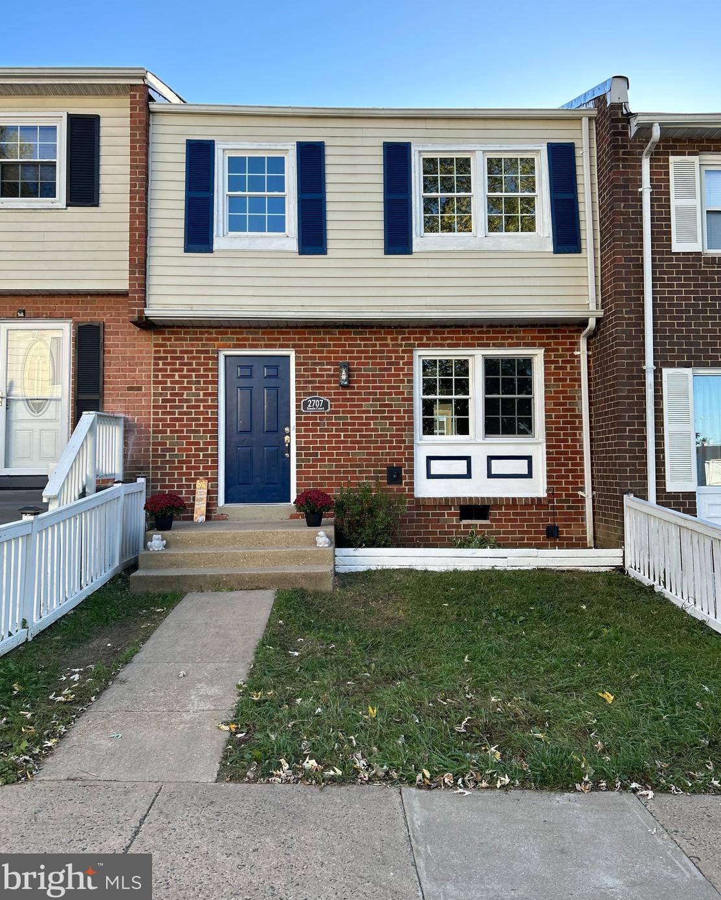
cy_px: 410
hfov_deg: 51.5
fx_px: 747
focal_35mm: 28
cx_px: 363
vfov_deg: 62.1
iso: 50
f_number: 1.5
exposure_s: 1/753
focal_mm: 5.7
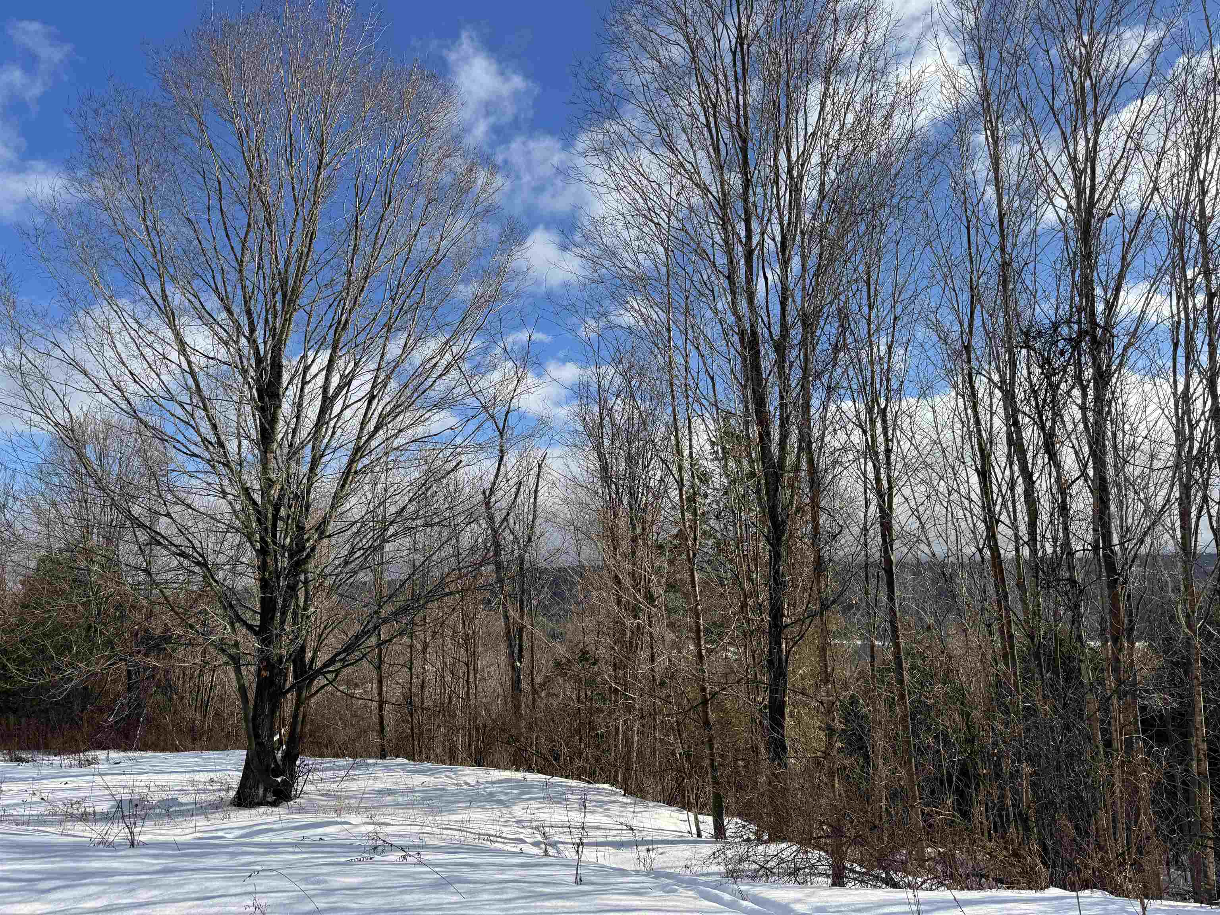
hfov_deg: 71.6
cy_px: 458
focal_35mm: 24
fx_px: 846
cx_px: 610
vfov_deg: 56.8
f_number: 1.78
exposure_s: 1/4950
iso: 80
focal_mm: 6.76
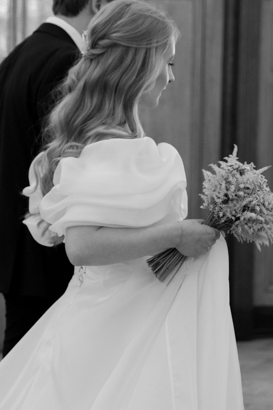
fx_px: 1251
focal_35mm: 110
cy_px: 293
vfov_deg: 18.5
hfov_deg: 12.4
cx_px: 106
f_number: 2.8
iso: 1000
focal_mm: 45
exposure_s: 1/250
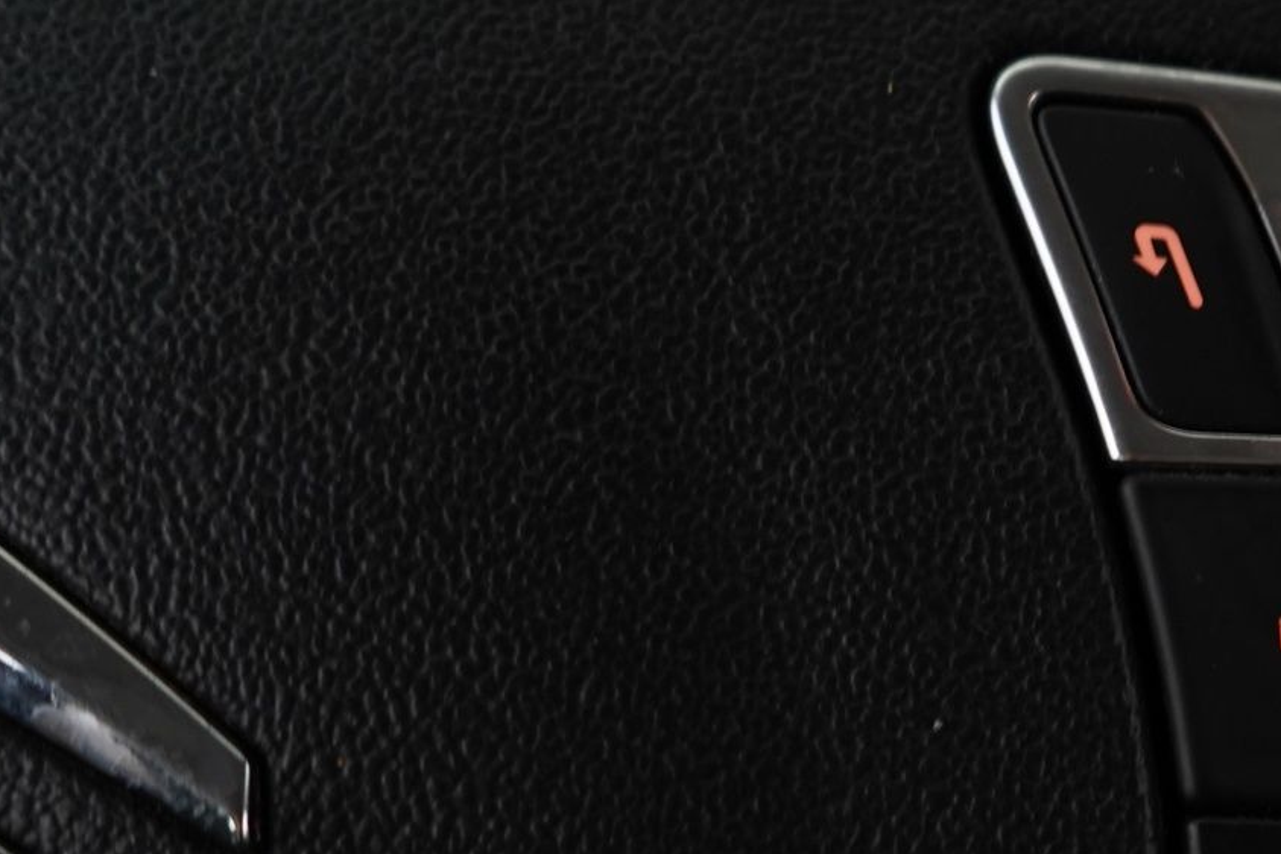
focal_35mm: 89
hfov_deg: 21.0
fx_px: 3167
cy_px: 1213
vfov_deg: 14.5
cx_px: 1614
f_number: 4
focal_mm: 30
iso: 800
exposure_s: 1/10
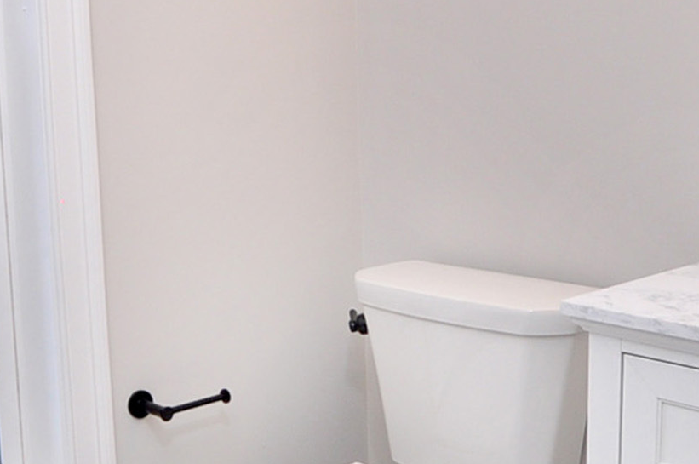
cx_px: 195
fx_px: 1028
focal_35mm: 53
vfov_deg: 25.4
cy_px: 229
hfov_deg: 36.9
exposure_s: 1/60
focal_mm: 10
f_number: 8
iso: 200
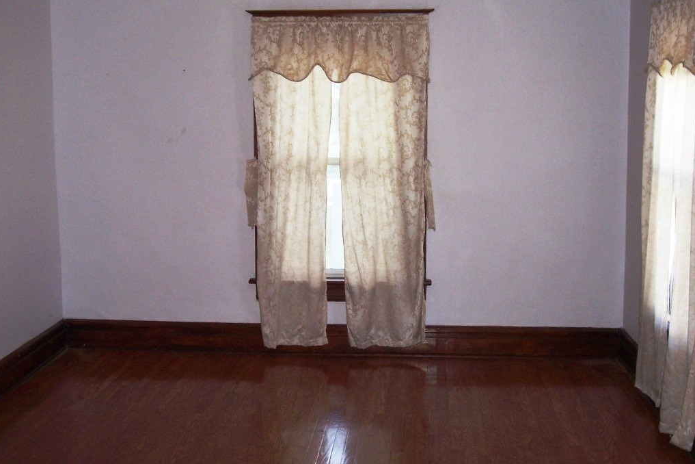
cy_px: 224
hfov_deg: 44.5
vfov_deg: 30.5
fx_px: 849
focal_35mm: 44
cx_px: 346
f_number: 3
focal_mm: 7
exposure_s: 1/60
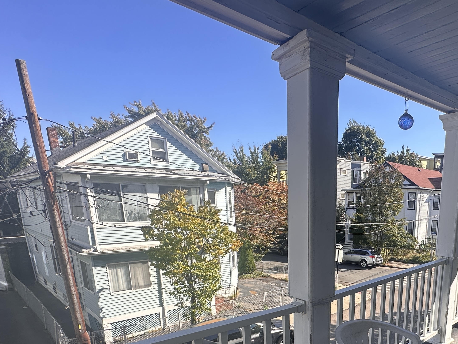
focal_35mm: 26
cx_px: 345
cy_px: 289
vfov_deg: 49.0
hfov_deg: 63.2
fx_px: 344
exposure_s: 1/868
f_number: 2.2
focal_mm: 2.22
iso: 40
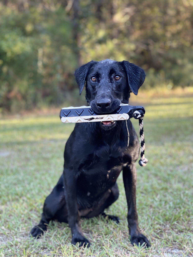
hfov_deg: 22.9
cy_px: 128
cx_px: 96
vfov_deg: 30.3
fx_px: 476
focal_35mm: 64
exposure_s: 1/121
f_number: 2.2
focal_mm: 7.5
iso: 200
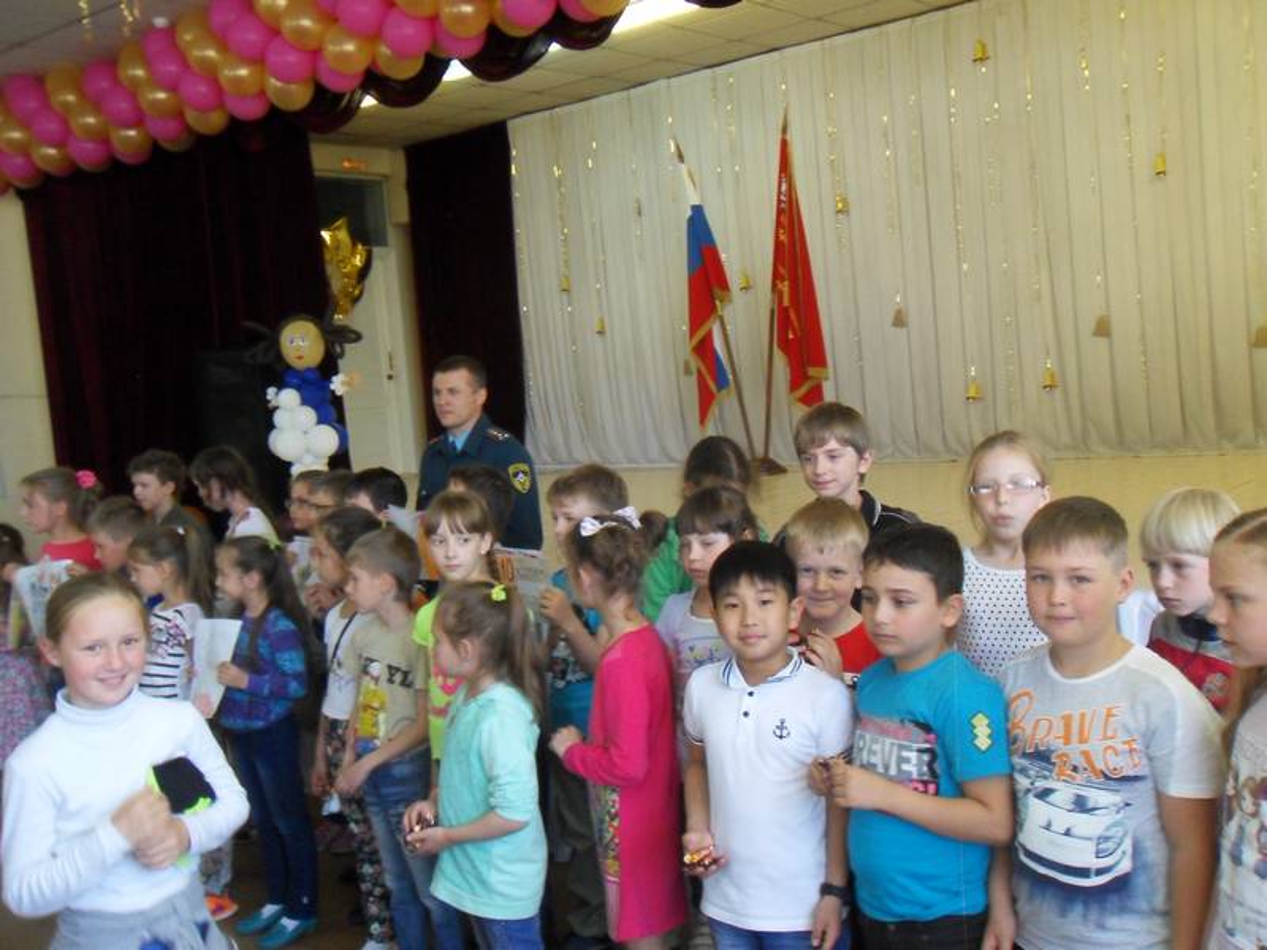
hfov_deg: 52.6
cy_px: 475
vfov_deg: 40.7
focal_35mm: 35
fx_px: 1281
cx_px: 634
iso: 400
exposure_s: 1/20
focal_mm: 6.3
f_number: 3.5
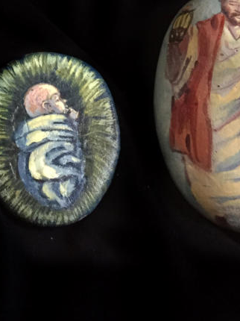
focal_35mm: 72
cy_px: -56
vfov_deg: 24.7
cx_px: 38
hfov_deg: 20.1
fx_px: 666
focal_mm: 4.15
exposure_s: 1/30
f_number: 2.2
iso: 200
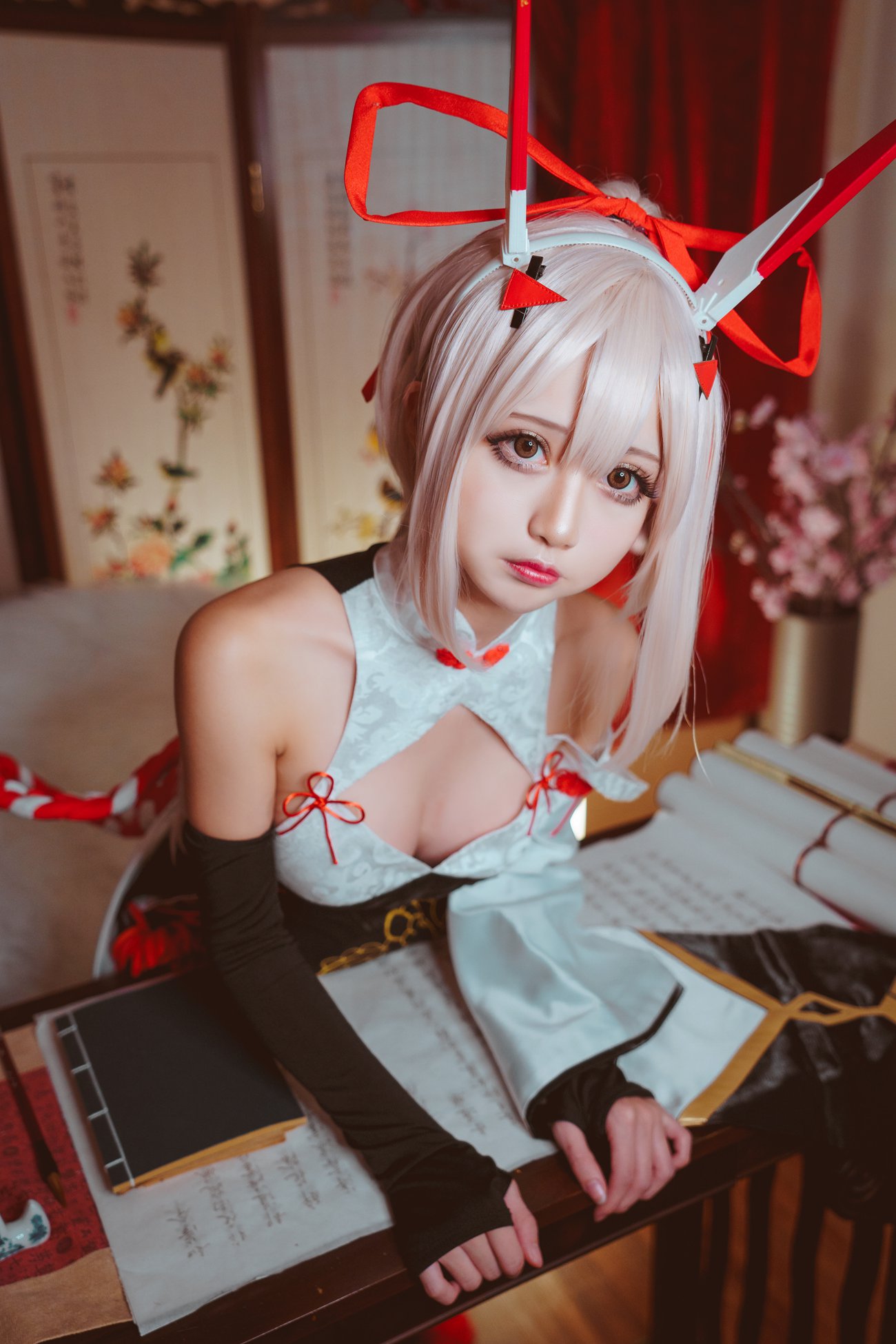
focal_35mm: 35
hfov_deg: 37.9
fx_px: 1307
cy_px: 672
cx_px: 448
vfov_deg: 54.4
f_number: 2.8
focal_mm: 35
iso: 800
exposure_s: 1/160
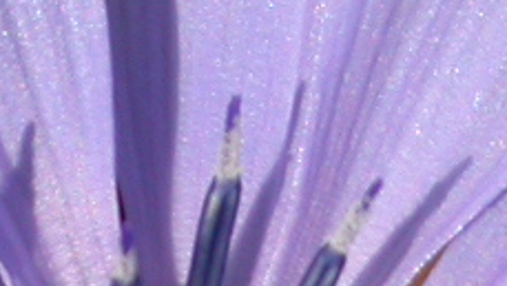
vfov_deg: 1.5
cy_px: 621
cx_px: 144
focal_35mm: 810
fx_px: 10893
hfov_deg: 2.7
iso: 100
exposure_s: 1/436
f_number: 8.4
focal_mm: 27.5
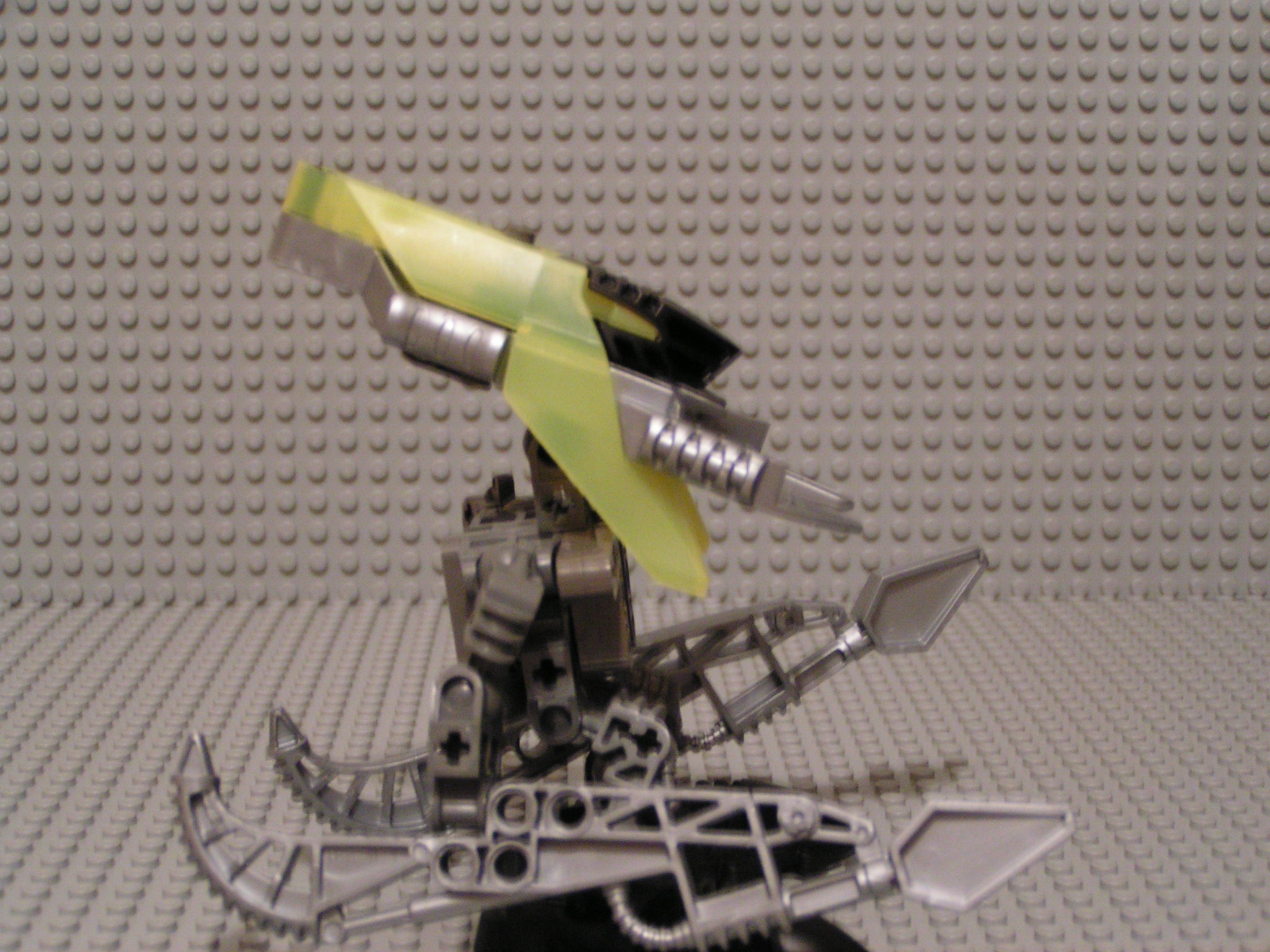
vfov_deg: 23.3
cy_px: 476
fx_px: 2311
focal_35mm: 63
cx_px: 635
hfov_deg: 30.7
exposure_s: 1/3
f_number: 3.2
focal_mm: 9.7
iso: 200
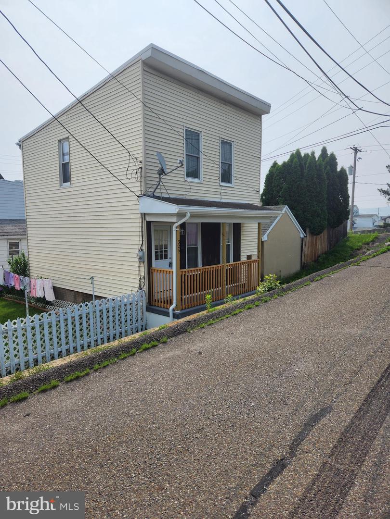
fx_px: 346
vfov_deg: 73.9
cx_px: 195
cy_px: 260
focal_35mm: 23
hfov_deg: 58.9
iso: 20
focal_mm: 5.4
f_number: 1.8
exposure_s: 1/3628
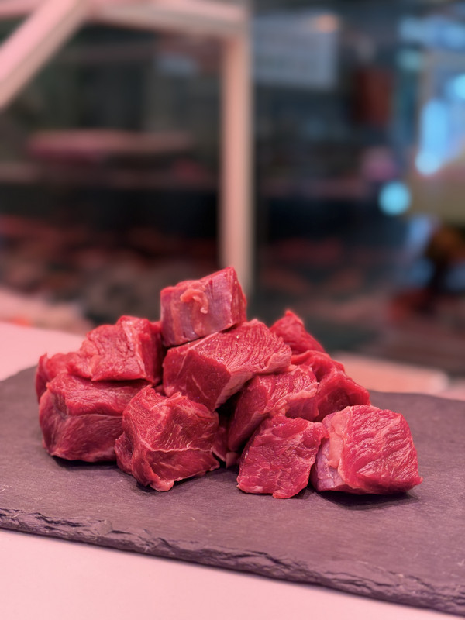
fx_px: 860
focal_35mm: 48
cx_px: 232
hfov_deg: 30.3
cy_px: 310
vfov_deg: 39.7
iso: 80
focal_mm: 6.76
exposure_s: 1/100
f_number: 1.78
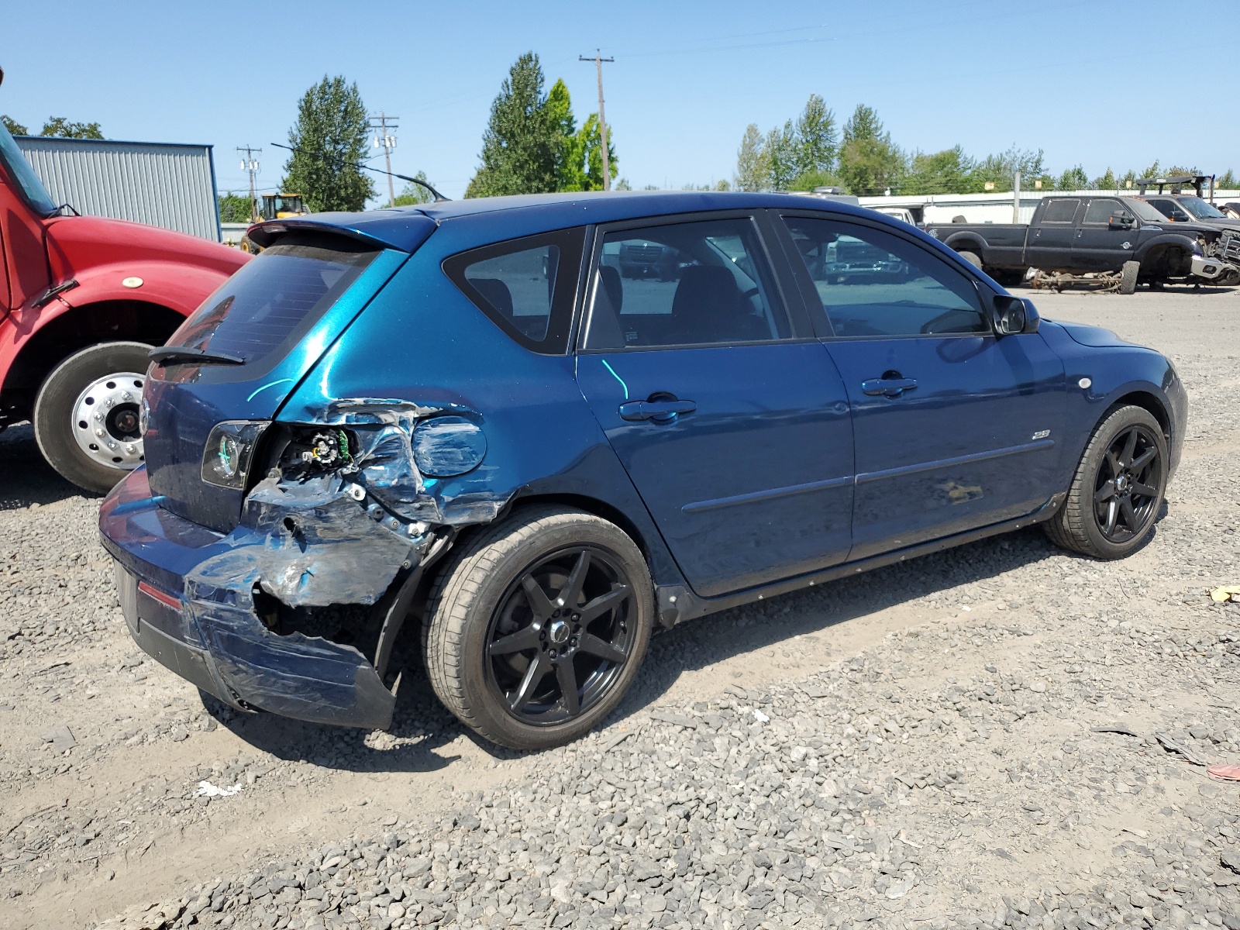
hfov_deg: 67.3
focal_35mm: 26
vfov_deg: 53.1
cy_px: 465
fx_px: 931
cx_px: 620
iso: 50
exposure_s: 1/2500
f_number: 1.5
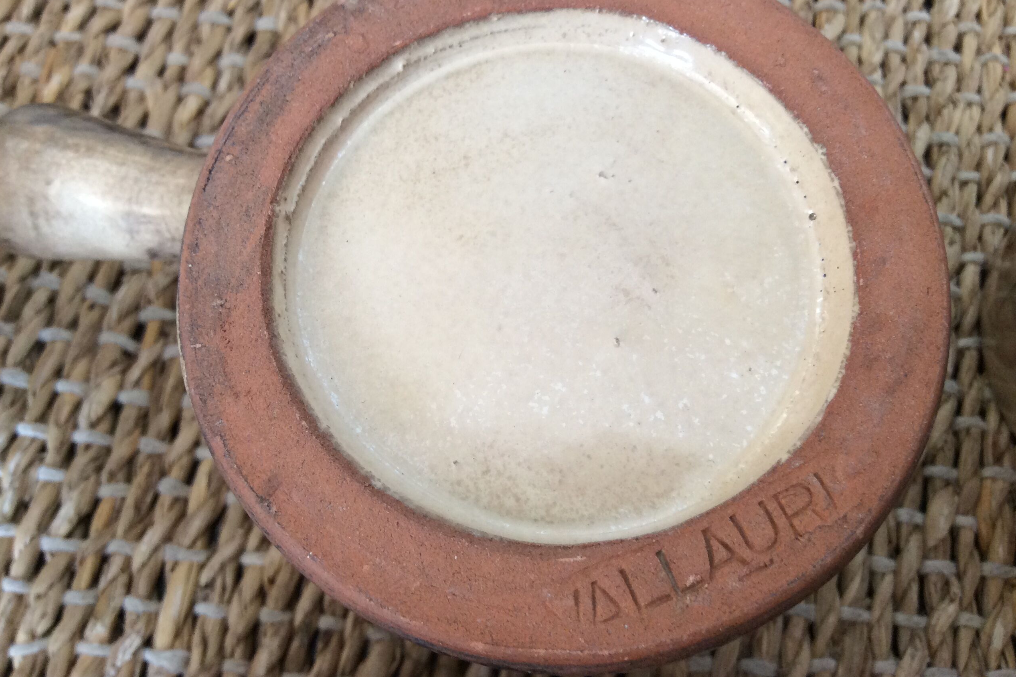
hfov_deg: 55.8
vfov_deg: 38.8
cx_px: 515
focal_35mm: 34
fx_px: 959
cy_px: 292
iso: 80
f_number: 2.4
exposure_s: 1/25
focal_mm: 3.3
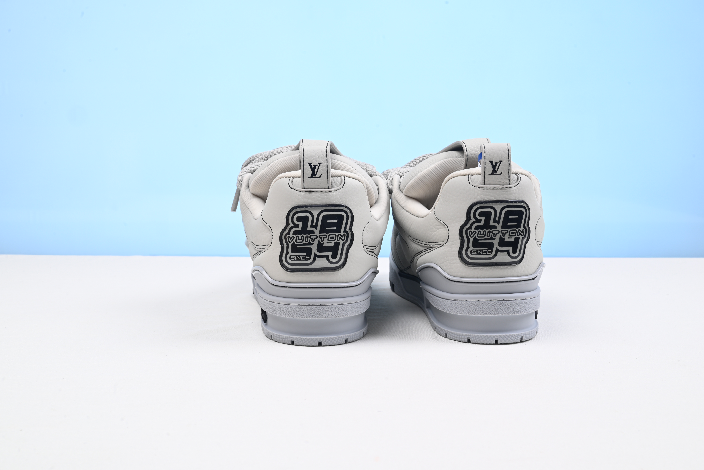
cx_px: 352
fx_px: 782
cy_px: 235
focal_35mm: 40
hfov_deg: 48.4
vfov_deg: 33.4
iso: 100
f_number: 16
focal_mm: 40
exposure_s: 1/2
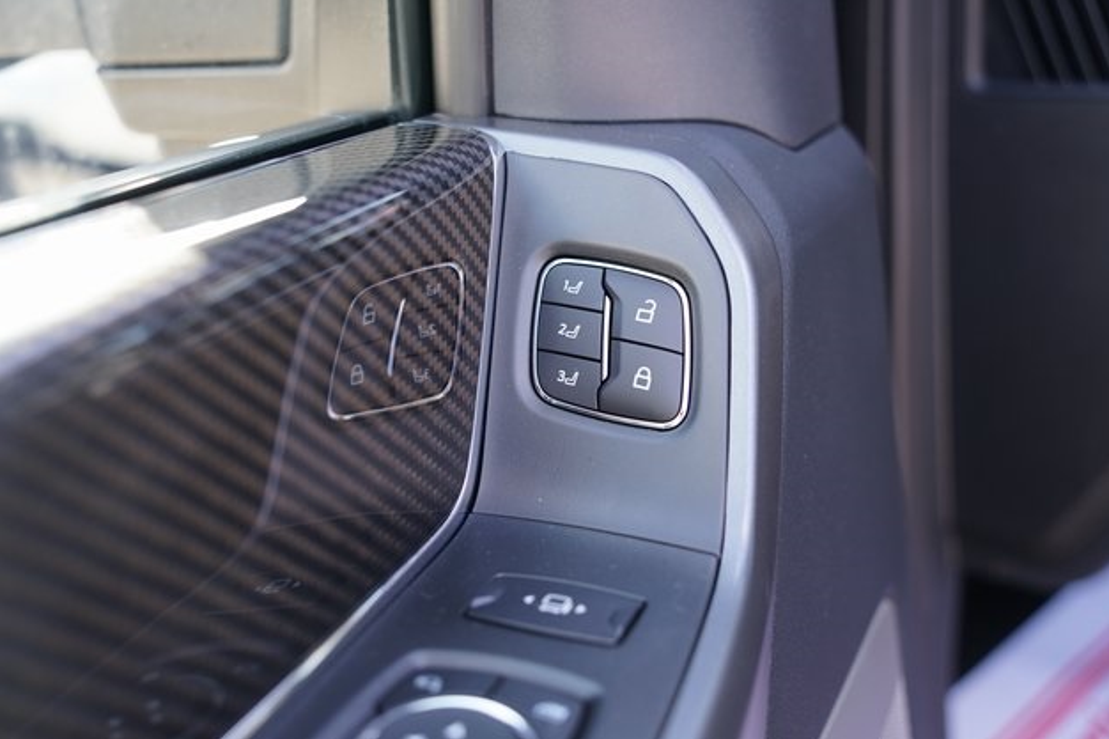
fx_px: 1355
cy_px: 364
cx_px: 563
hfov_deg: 44.5
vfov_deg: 30.5
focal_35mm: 44
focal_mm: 43
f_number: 4
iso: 125
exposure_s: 1/60
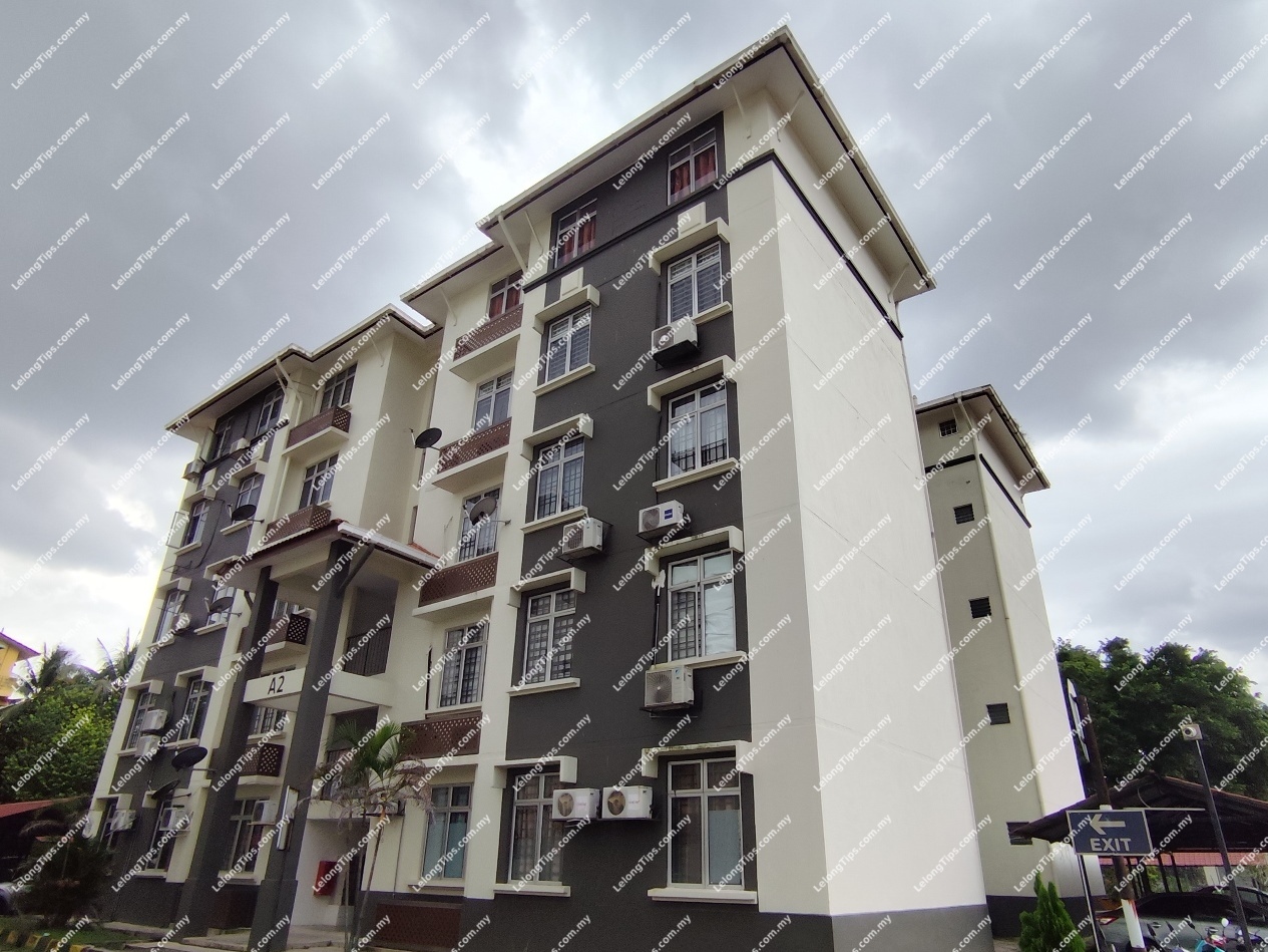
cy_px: 476
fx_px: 696
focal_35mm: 19
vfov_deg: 68.7
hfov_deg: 84.7
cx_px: 634
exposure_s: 1/1400
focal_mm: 1.65
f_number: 2.2
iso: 50
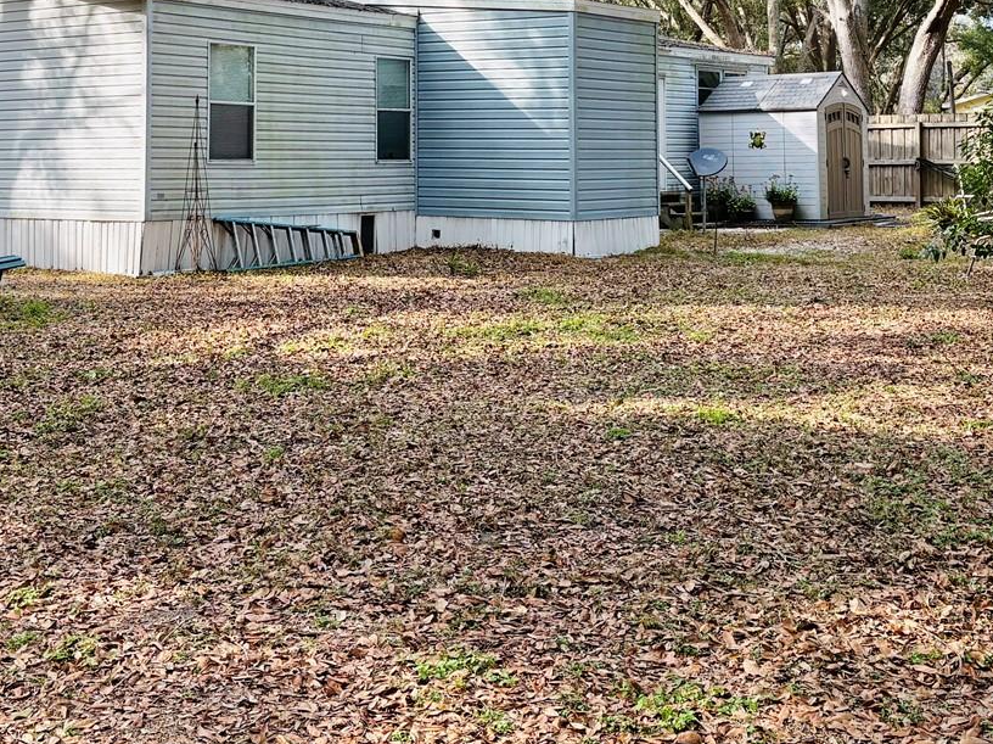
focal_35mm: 51
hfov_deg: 37.4
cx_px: 426
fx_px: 1462
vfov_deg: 27.4
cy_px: 64
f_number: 1.6
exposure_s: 1/987
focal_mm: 5.96
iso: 64
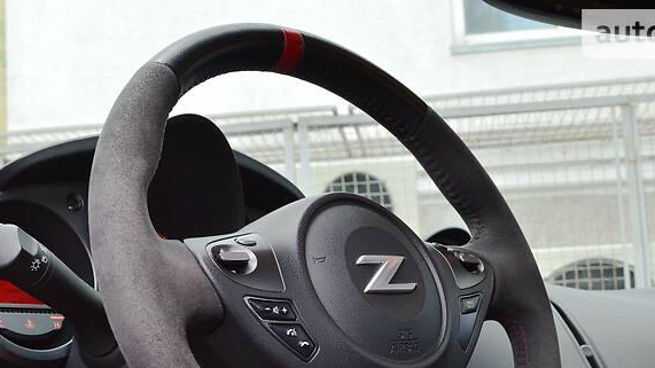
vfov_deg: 18.1
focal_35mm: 66
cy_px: 300
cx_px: 305
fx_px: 1146
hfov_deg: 31.9
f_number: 8
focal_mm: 30
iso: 450
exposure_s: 1/60
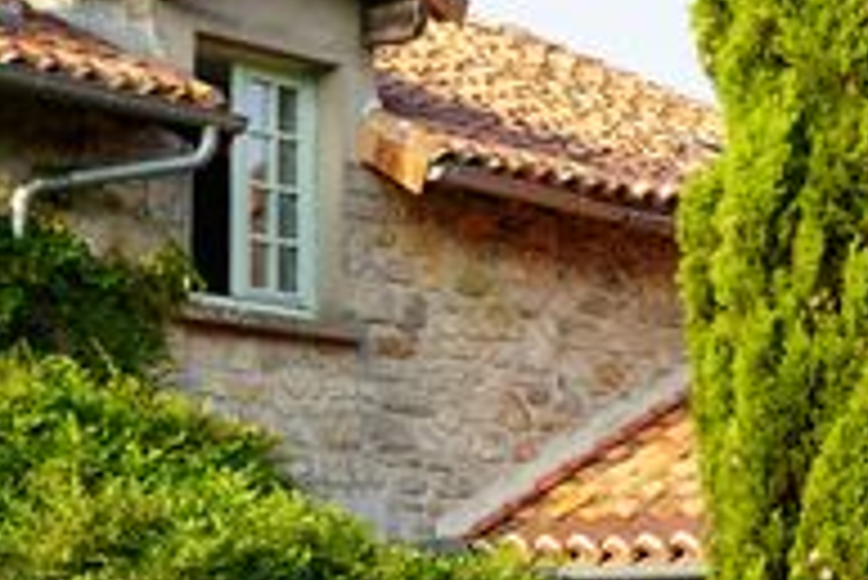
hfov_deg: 16.9
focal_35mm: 121
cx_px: 481
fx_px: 2920
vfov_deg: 11.3
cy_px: 540
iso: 100
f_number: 6.3
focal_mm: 39
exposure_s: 1/80
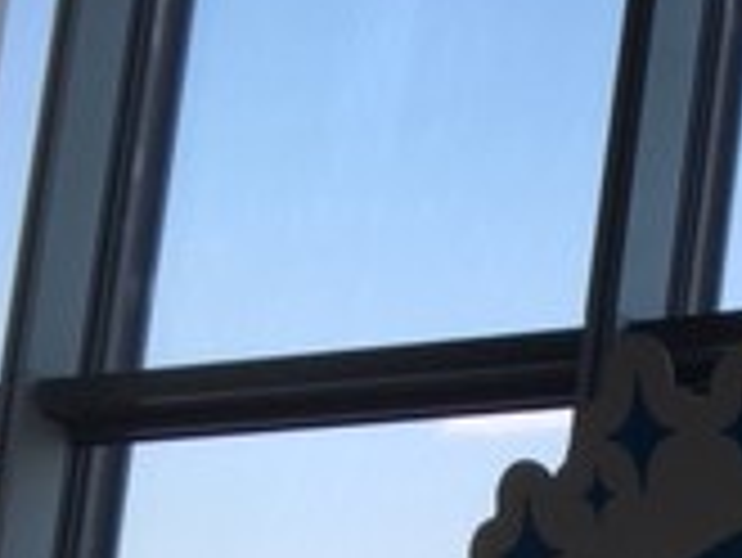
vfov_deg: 16.5
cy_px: 747
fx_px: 1802
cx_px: 1023
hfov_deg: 20.7
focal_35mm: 84
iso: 25
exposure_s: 1/601
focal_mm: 4.15
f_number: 2.2
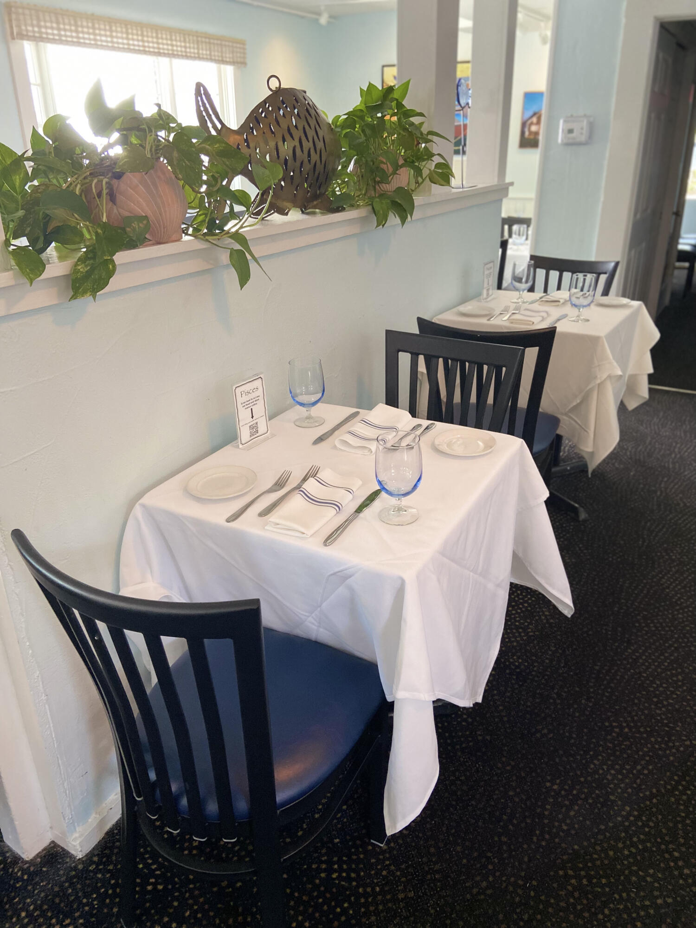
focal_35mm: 26
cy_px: 464
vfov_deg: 67.3
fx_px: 697
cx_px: 348
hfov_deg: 53.1
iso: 250
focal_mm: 4.25
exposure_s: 1/60
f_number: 1.8
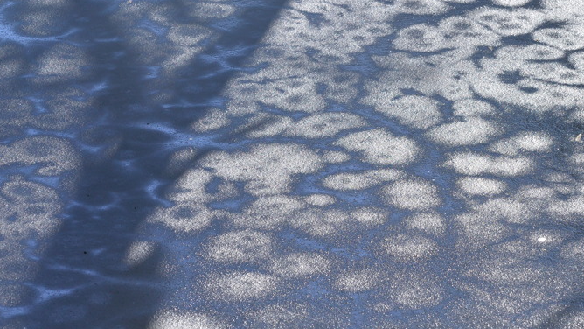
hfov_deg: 11.0
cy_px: 70
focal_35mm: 196
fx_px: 3036
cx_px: 427
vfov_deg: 6.2
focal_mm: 122
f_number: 7.1
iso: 400
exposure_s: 1/1250
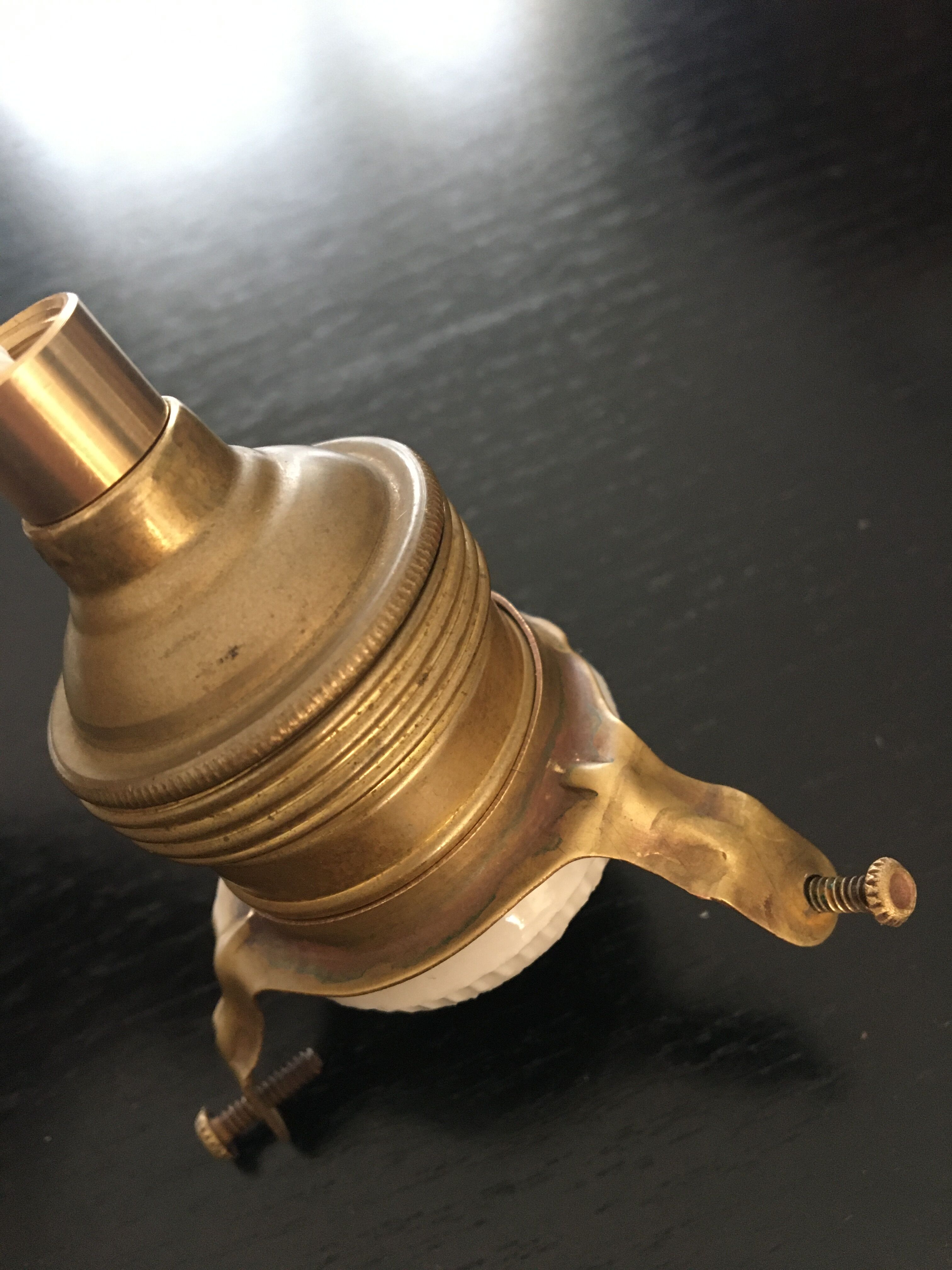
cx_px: 476
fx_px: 1063
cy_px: 635
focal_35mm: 29
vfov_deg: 61.7
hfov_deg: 48.2
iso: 200
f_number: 2.2
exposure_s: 1/20
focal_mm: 4.15
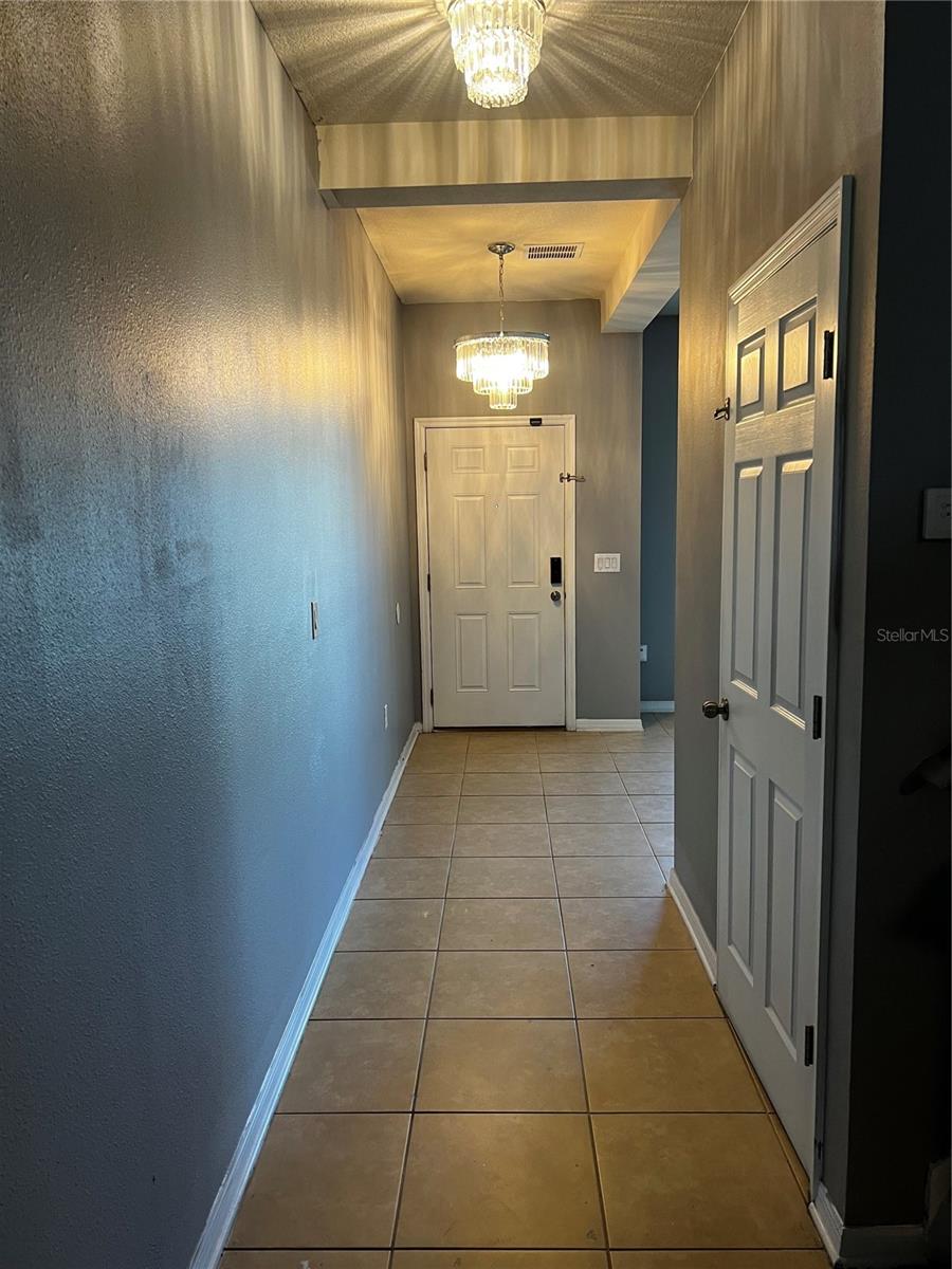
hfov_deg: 53.1
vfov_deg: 67.3
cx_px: 476
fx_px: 953
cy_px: 634
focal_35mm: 26
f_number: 1.5
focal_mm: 5.7
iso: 125
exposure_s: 1/60
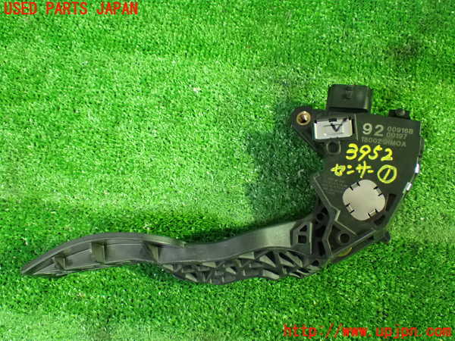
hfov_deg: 45.8
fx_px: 539
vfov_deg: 35.1
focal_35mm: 41
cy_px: 170
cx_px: 228
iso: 1600
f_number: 2.8
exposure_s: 1/30
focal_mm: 7.31
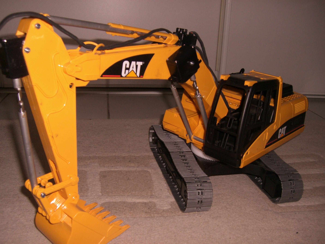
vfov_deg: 37.7
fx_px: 357
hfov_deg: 49.0
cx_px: 162
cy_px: 122
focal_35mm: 38
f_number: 2.7
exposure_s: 1/60
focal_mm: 6.2
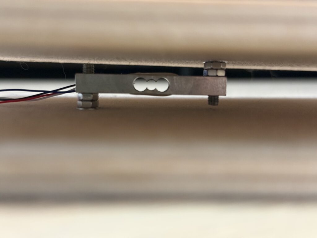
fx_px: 440
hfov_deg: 39.7
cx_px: 158
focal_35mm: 48
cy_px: 119
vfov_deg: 30.3
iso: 500
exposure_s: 1/40
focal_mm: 6.76
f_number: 1.78
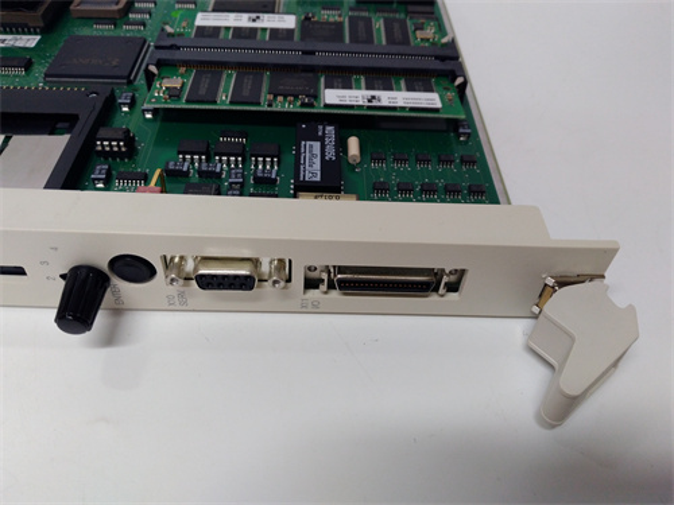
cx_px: 337
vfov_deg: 51.4
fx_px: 526
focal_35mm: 27
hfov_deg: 65.3
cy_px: 252
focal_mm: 3.79
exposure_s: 1/33
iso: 194
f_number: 2
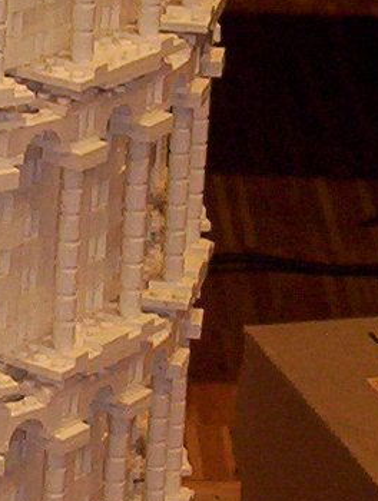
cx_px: -302
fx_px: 3656
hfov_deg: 5.8
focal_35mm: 252
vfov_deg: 7.8
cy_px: 404
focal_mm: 7.1
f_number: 2.97
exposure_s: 1/69.5
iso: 140
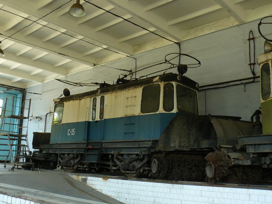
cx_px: 136
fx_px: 283
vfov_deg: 39.7
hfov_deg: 51.4
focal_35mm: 36
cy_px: 102
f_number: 4
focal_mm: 6
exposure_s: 1/13
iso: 100
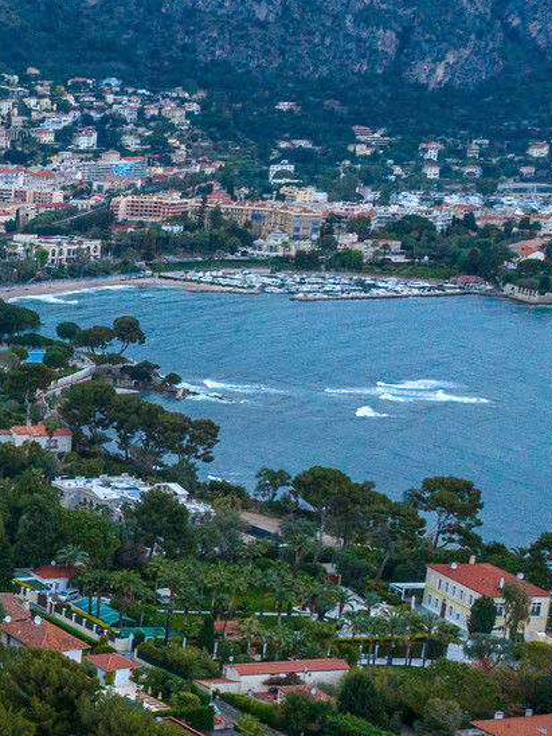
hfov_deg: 16.6
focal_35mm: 70
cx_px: -505
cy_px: 478
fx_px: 1488
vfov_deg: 27.6
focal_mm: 12.3
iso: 200
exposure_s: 1/200
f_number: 5.6
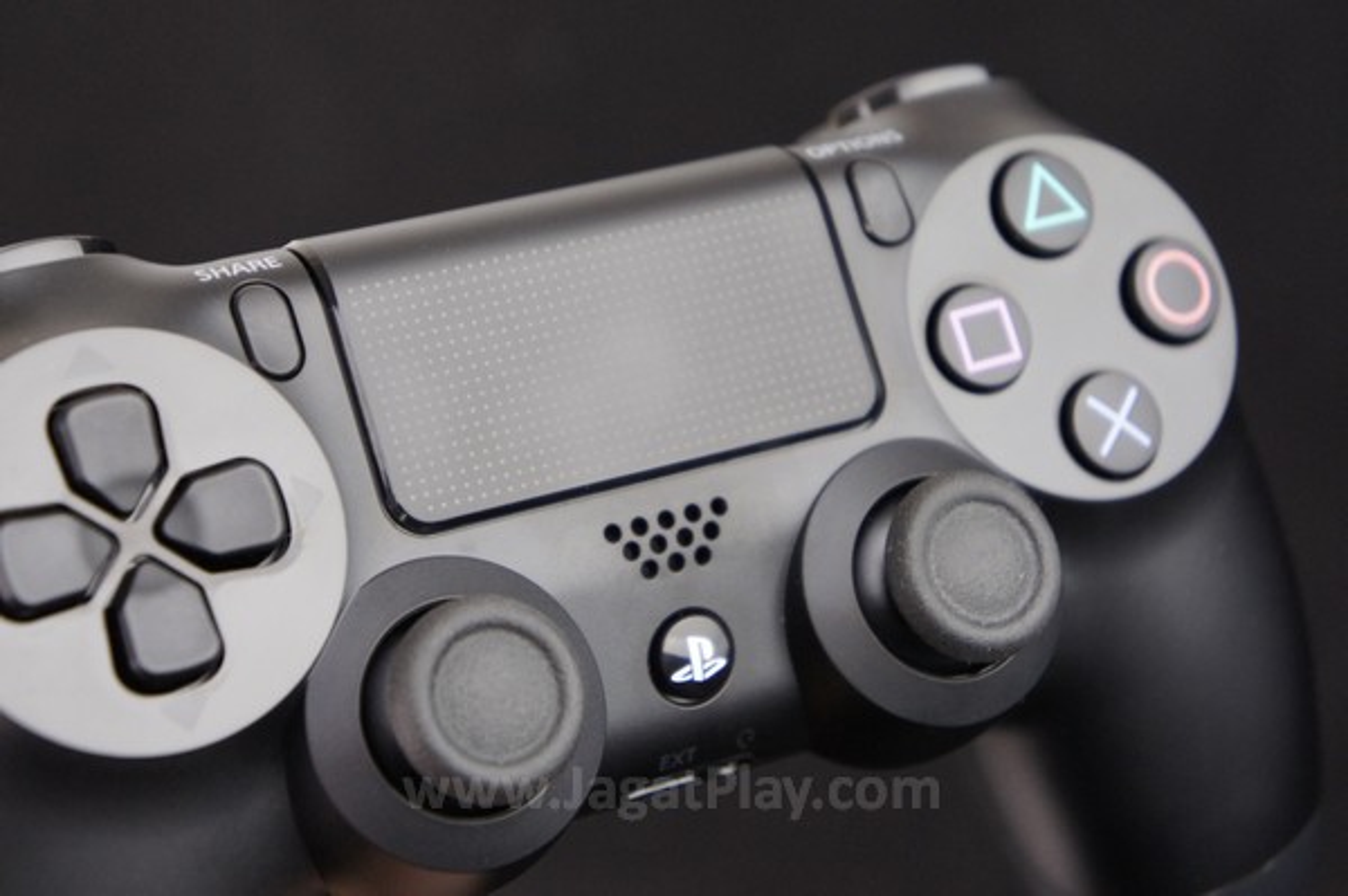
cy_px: 448
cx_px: 674
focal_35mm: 82
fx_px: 3087
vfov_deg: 16.5
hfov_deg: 24.6
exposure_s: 1/40
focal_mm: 55
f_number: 5.6
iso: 1600
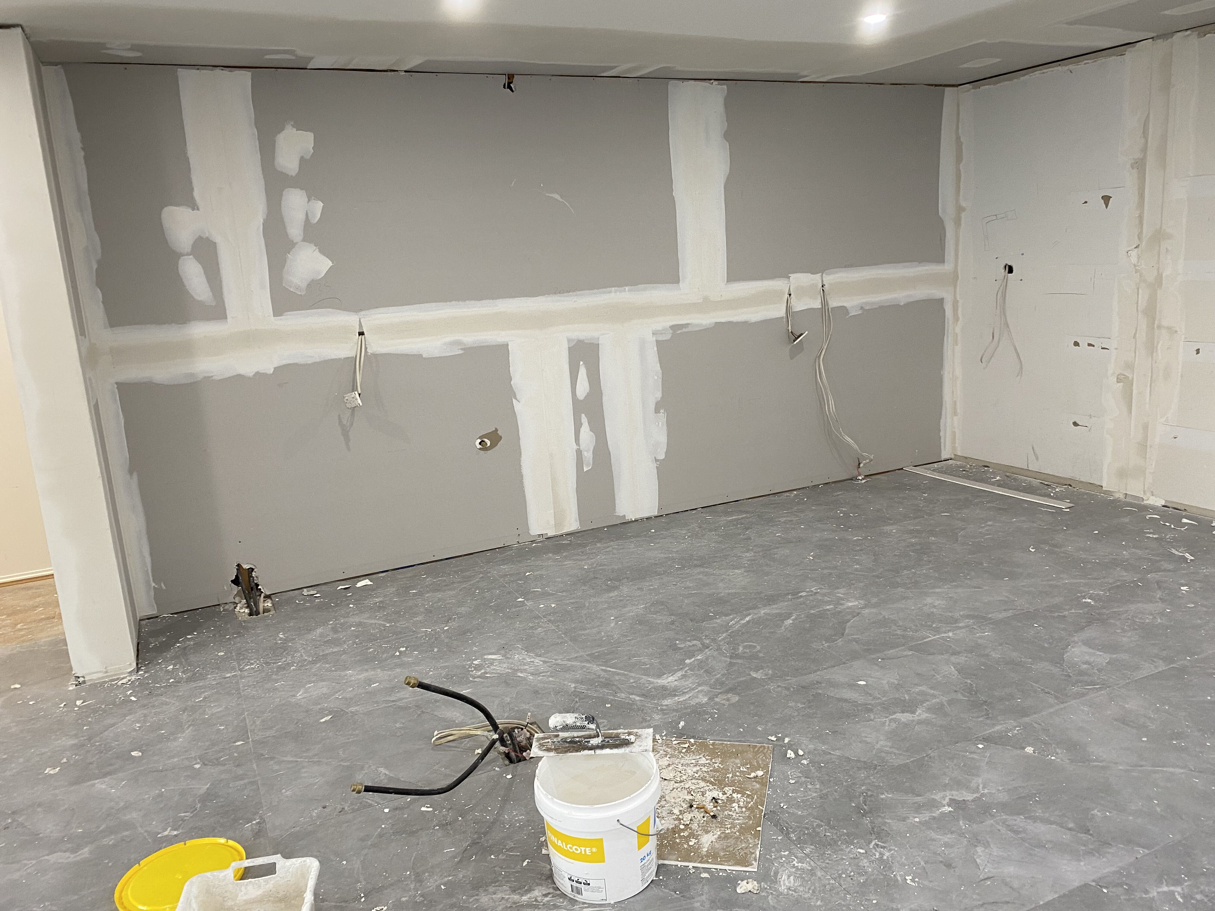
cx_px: 608
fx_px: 913
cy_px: 456
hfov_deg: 67.3
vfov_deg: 53.1
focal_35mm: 26
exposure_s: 1/50
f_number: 1.8
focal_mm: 4.25
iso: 80
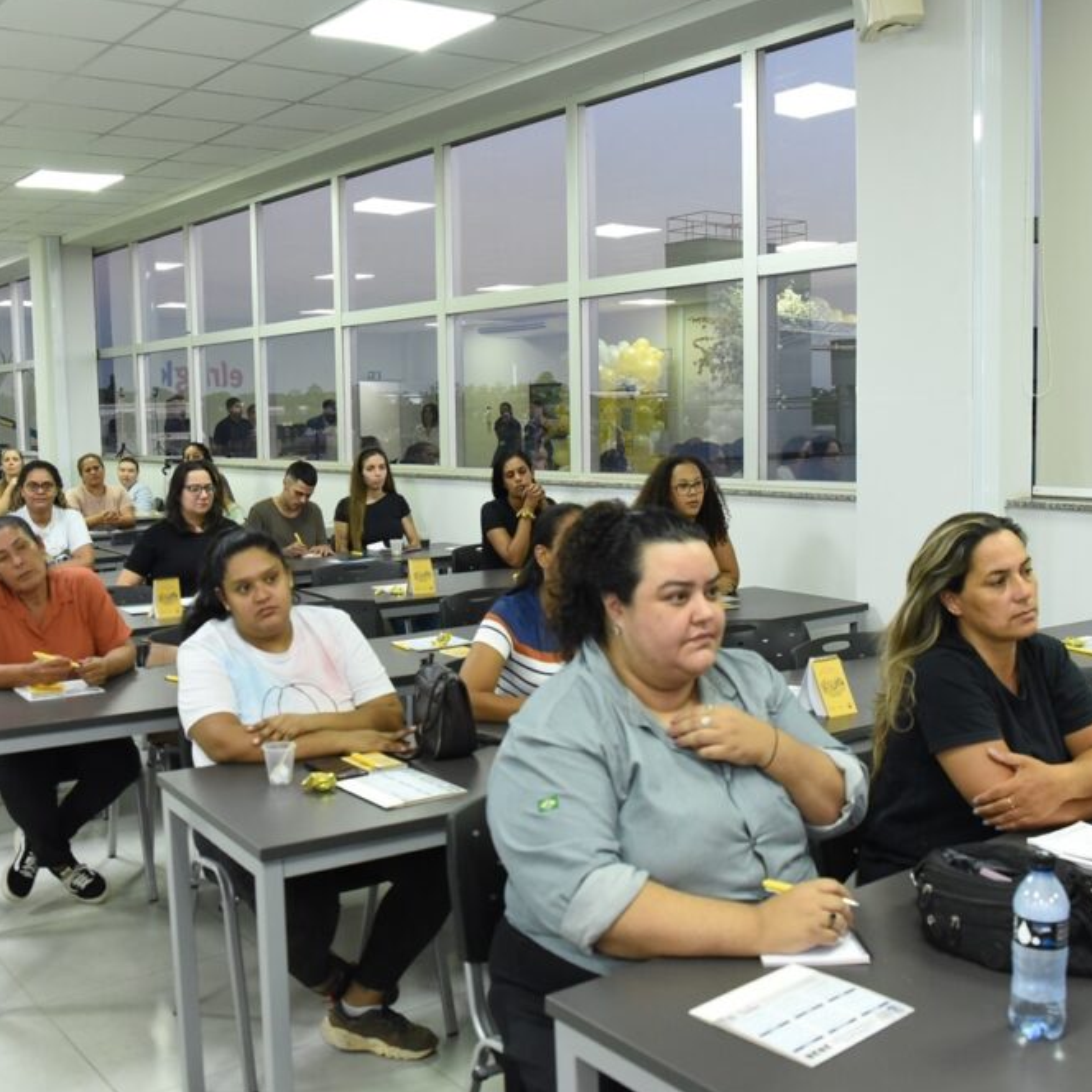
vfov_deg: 43.9
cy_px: 553
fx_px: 1356
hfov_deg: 43.7
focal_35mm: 38
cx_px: 467
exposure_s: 1/160
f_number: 4.5
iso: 4000
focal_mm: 29
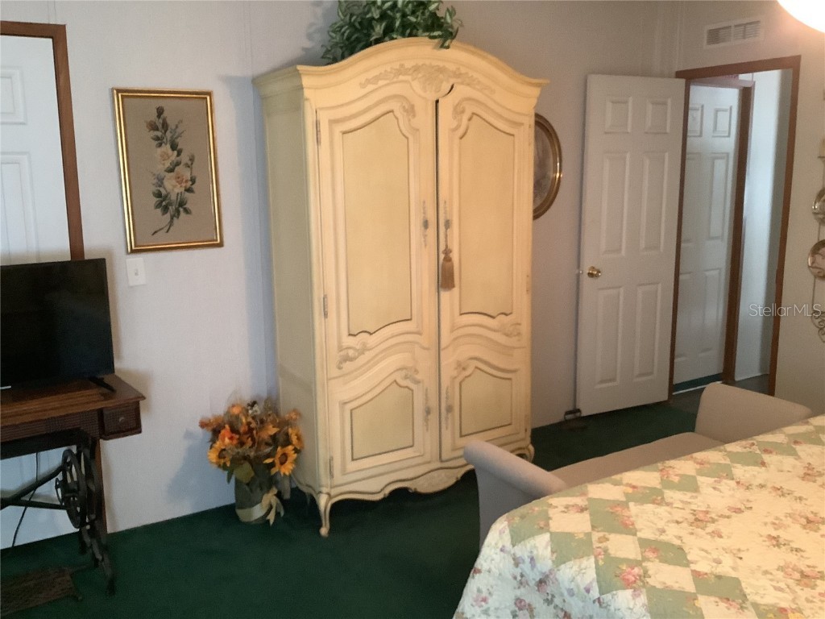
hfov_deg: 58.4
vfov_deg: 45.4
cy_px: 310
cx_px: 412
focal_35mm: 31
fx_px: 739
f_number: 2.4
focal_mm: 3.3
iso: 320
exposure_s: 1/33
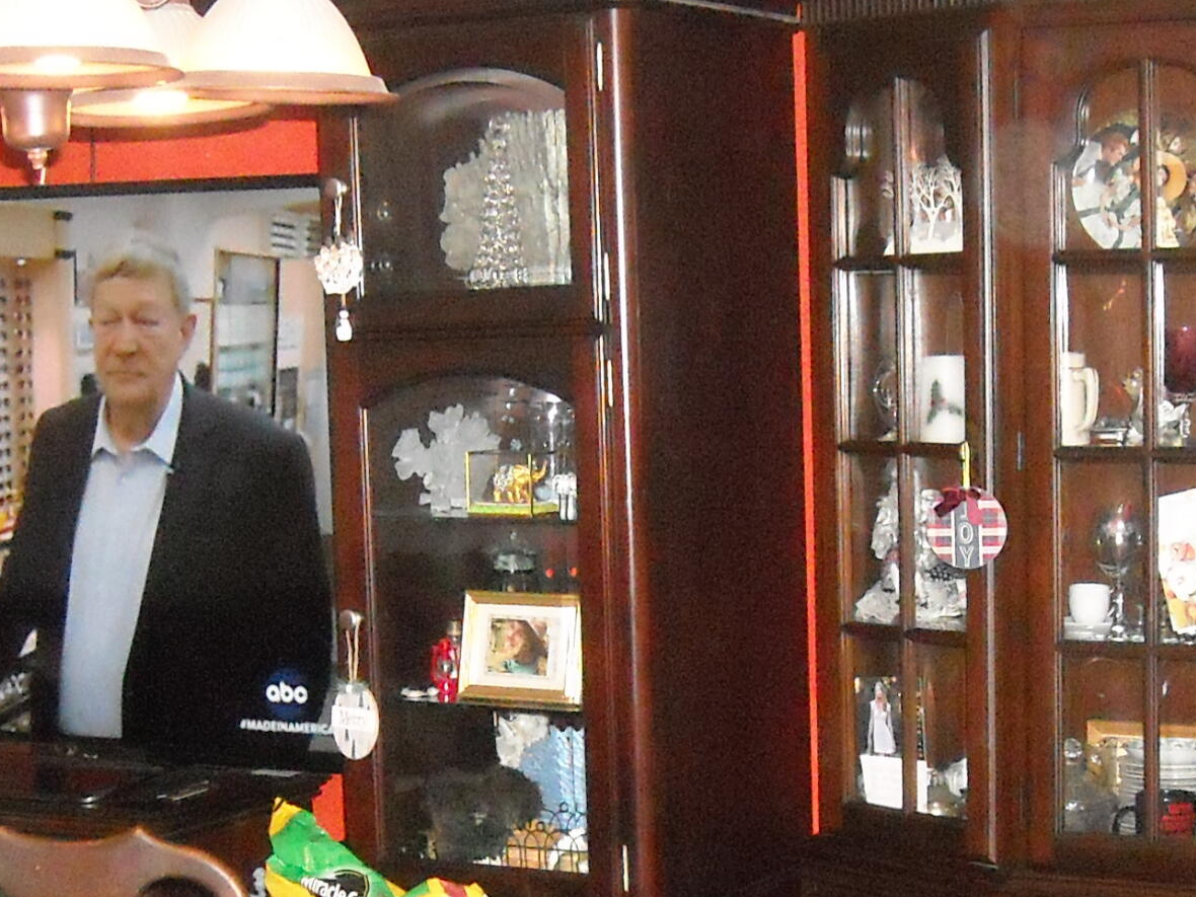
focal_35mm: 89
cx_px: 588
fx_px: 3075
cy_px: 720
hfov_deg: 22.0
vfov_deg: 16.5
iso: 911
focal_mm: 5.7
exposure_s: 1/60
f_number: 2.8
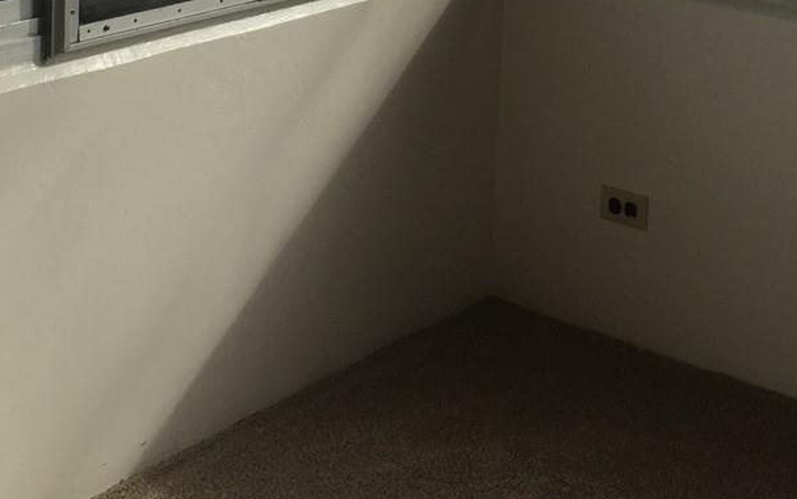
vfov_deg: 15.1
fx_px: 1760
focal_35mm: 81
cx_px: 456
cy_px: -210
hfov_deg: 25.5
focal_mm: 4.15
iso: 32
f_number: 2.2
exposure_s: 1/1014
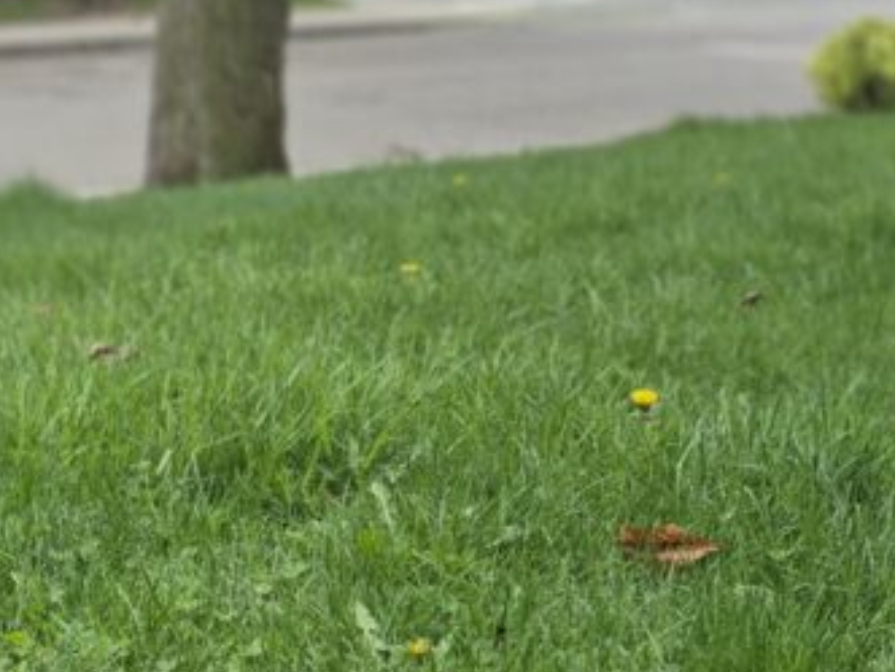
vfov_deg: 20.6
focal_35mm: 71
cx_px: -410
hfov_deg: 22.8
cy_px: 475
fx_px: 1836
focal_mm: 5.4
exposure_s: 1/262
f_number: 1.8
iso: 25
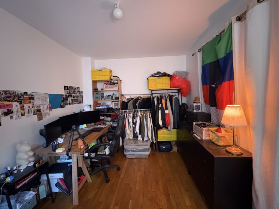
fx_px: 113
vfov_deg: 85.7
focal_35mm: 14
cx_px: 140
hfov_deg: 102.1
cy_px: 104
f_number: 2.2
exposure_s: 1/30
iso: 1000
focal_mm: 2.22
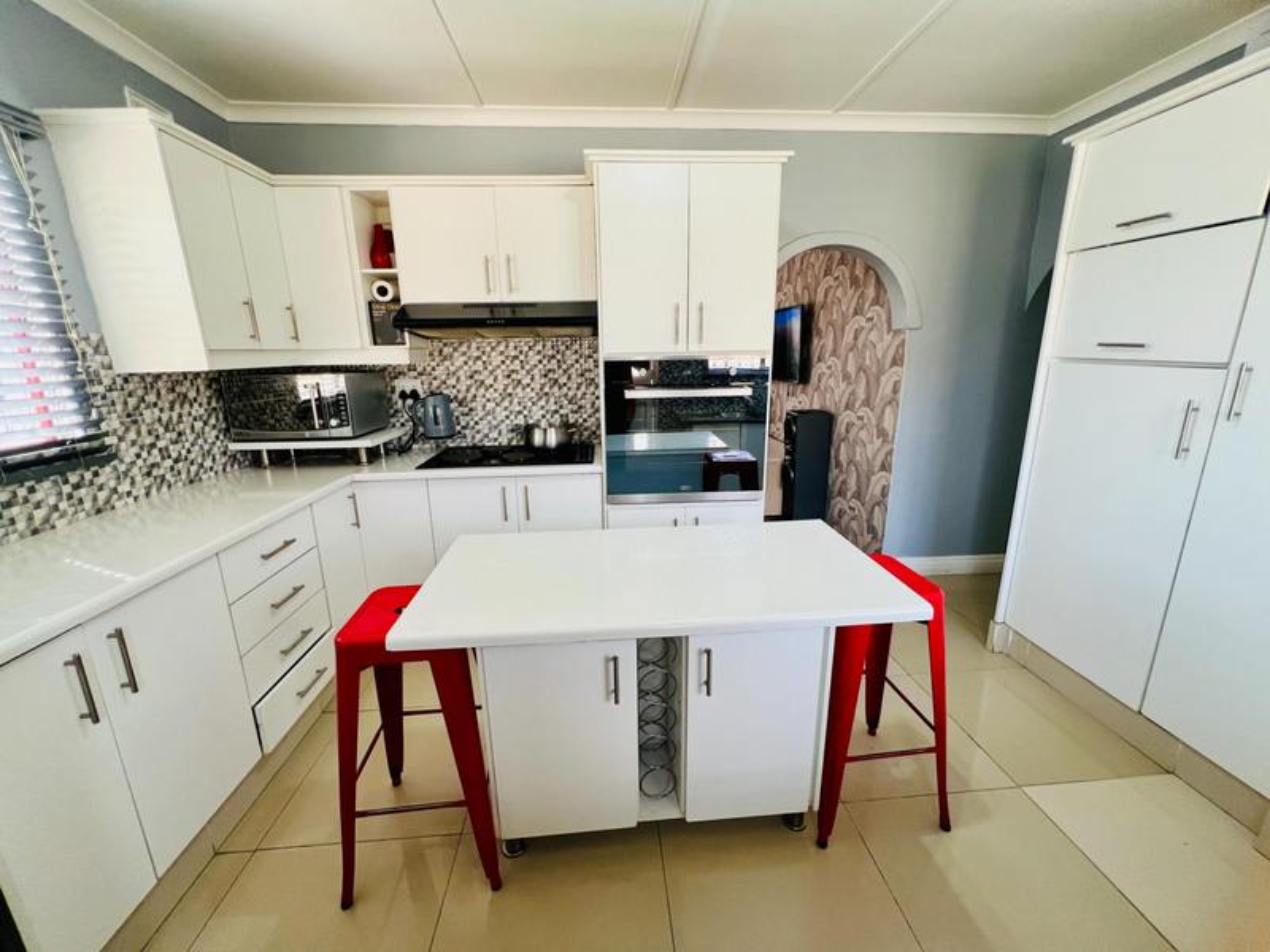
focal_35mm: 13
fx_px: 477
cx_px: 635
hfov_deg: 106.2
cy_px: 476
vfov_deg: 89.9
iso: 125
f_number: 1.8
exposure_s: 1/100
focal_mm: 1.57
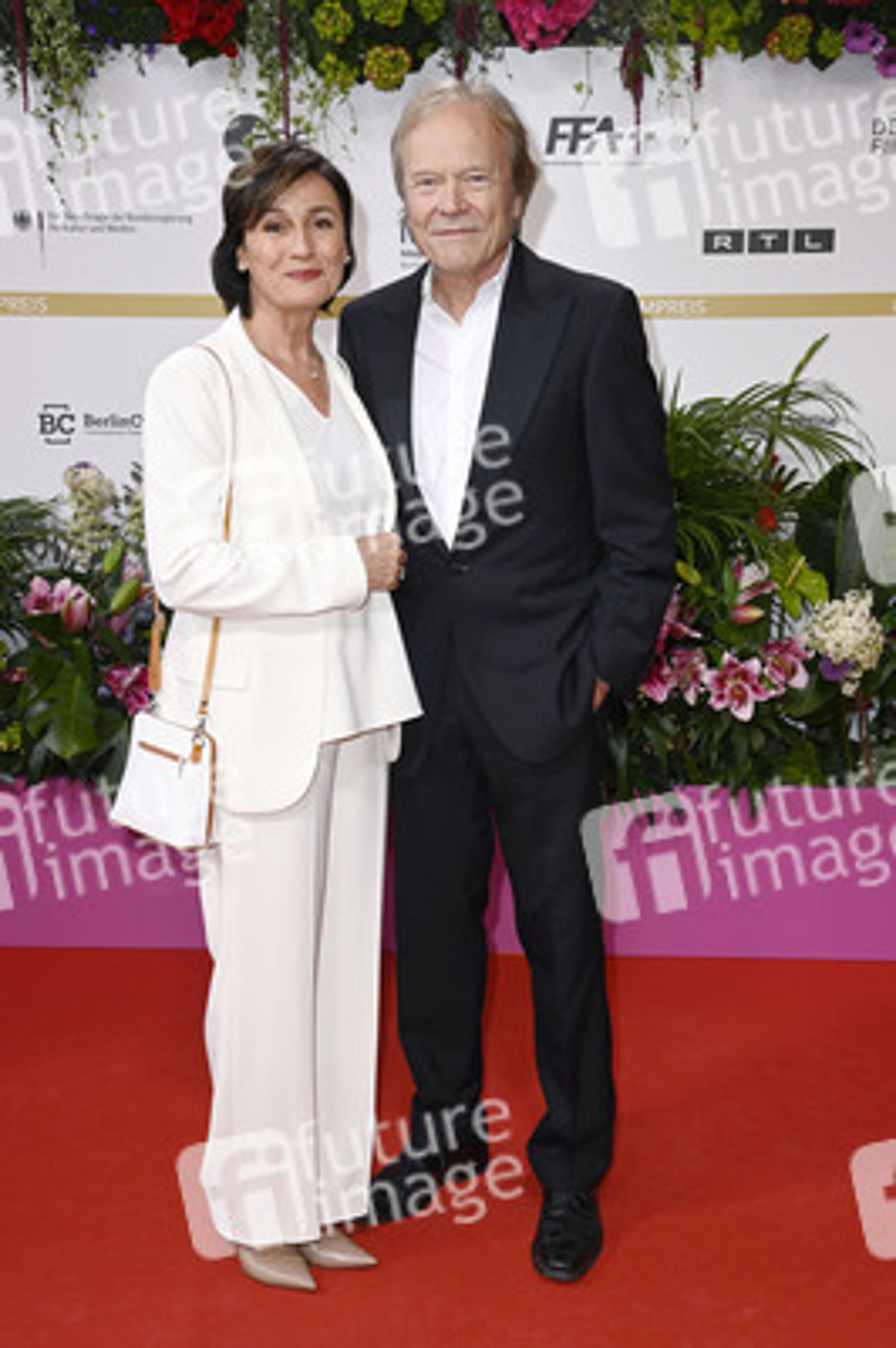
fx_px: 1795
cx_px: 448
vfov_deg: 41.1
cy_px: 674
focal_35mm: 48
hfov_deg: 28.0
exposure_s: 1/250
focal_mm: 48
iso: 640
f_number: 6.3
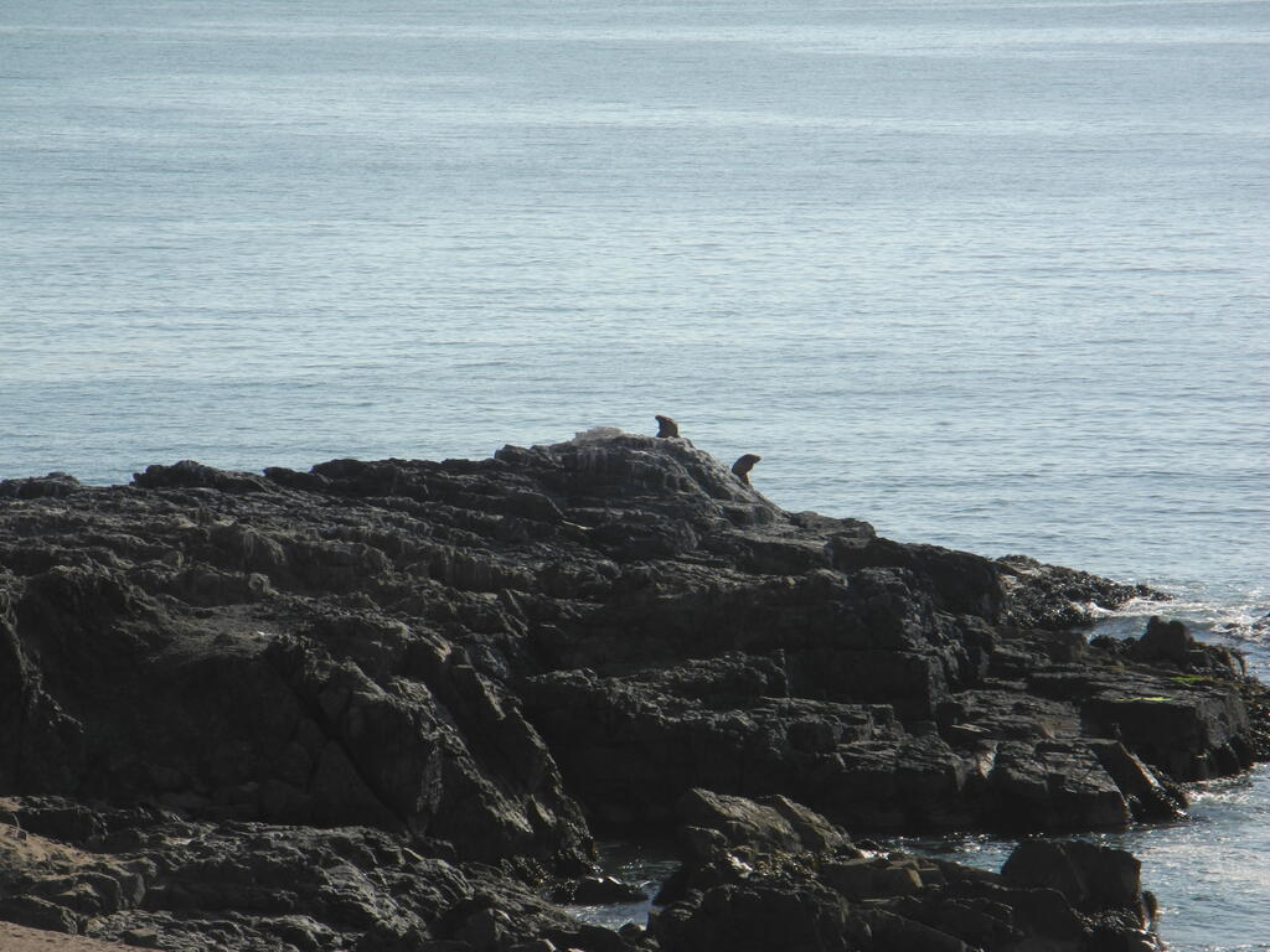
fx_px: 7338
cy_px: 476
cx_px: 635
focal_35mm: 200
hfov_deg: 9.9
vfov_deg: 7.4
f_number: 5.6
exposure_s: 1/640
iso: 100
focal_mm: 42.6
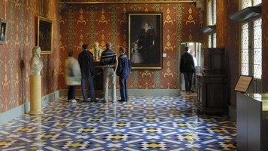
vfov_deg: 23.0
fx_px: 369
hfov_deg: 39.8
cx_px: 121
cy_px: 53
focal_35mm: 52
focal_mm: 28
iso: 100
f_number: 7.1
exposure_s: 1/1.25
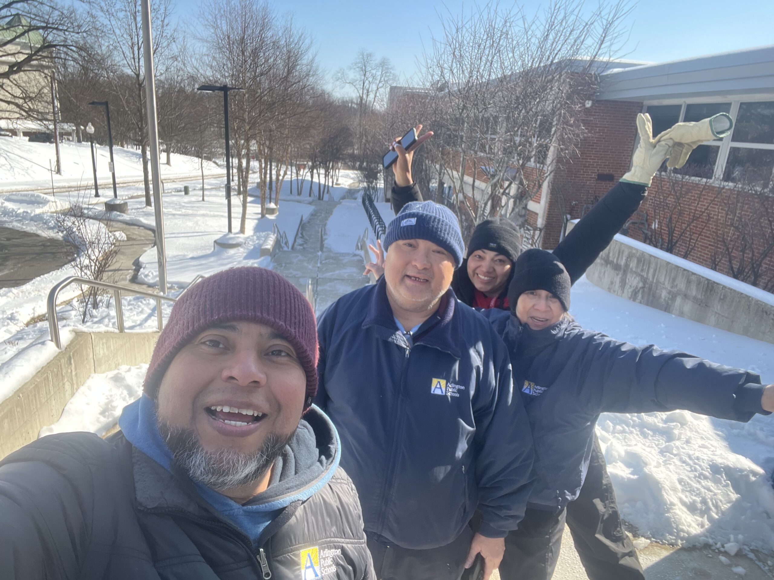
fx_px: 514
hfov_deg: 73.9
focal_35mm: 23
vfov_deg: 58.9
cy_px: 290
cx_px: 387
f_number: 2.2
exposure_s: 1/334
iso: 32
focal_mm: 2.71
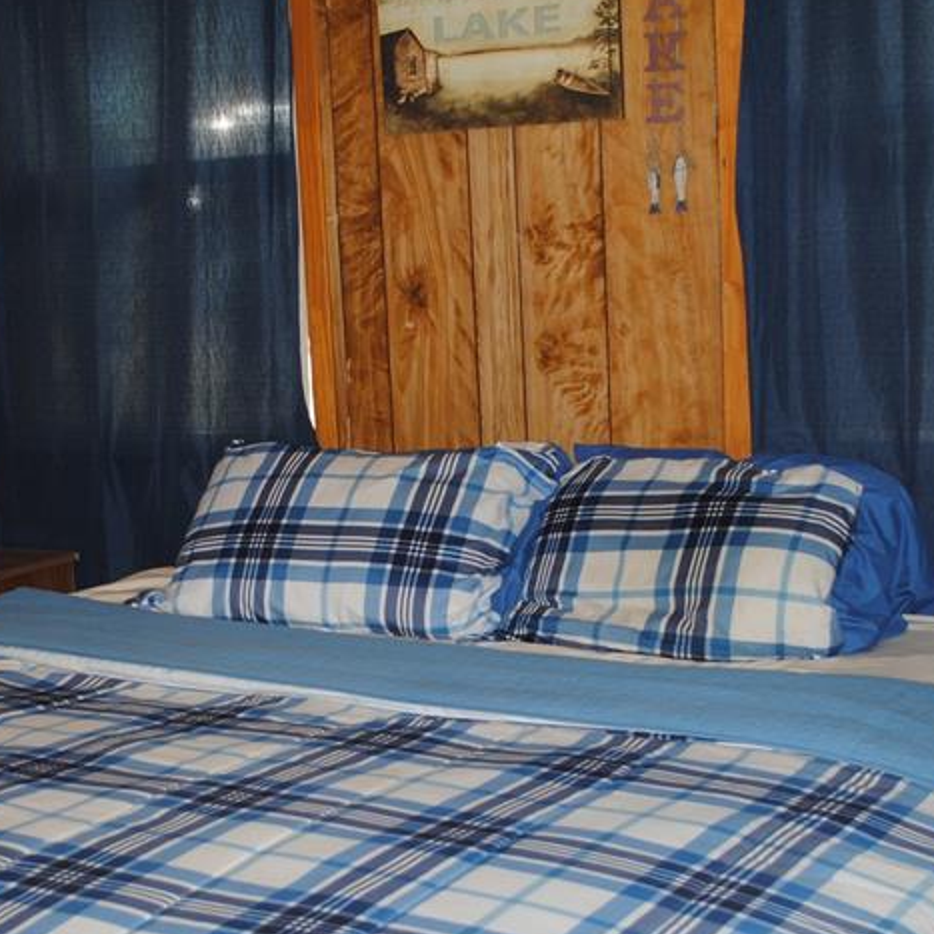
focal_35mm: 56
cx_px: 388
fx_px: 1709
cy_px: 563
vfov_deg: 30.5
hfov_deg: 30.5
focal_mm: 20
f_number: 3.8
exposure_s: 1/60
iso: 200
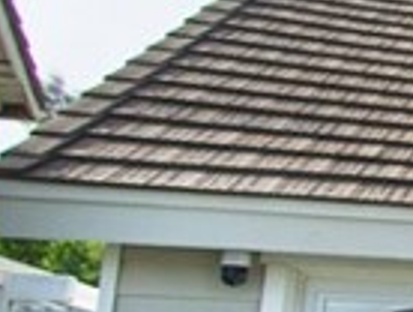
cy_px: 256
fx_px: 1279
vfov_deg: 13.8
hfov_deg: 9.9
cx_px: 1410
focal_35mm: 107
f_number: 4
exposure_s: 1/2000
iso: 320
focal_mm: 10
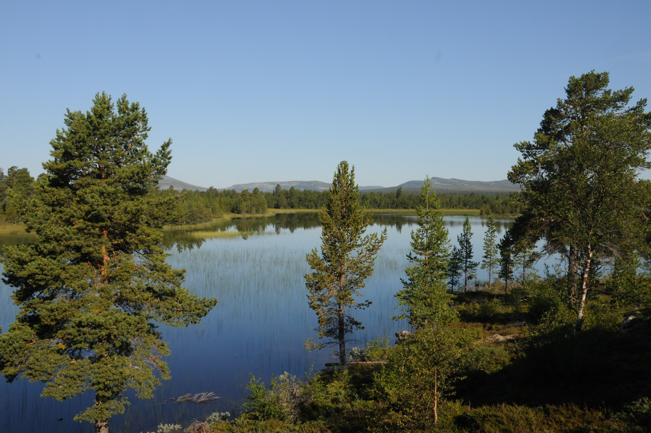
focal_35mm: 39
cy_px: 216
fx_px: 704
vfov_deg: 34.1
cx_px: 326
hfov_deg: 49.6
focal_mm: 26
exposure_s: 1/800
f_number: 14
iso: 800
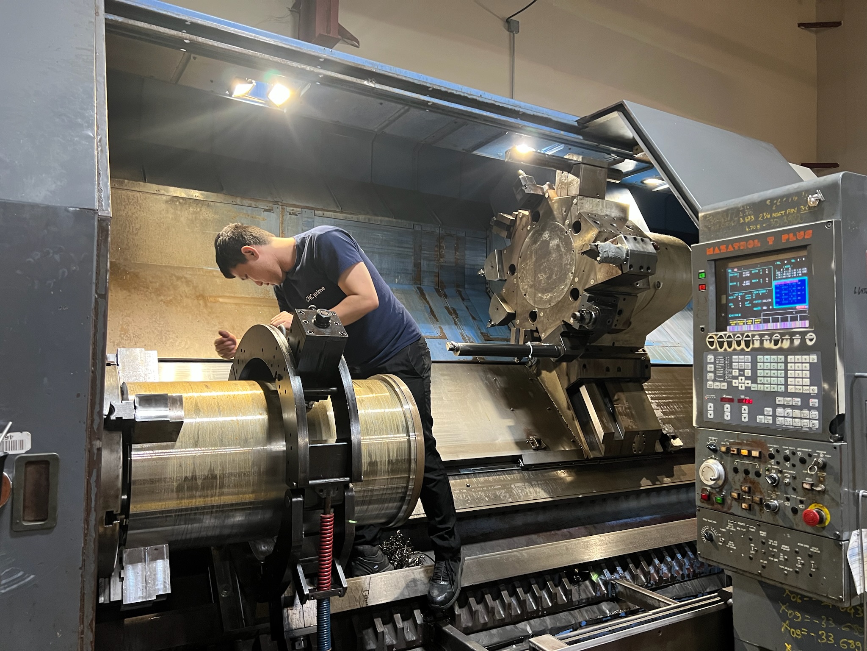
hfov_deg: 67.3
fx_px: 651
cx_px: 434
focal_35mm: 26
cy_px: 326
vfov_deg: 53.1
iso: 250
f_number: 1.5
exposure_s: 1/60
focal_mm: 5.7
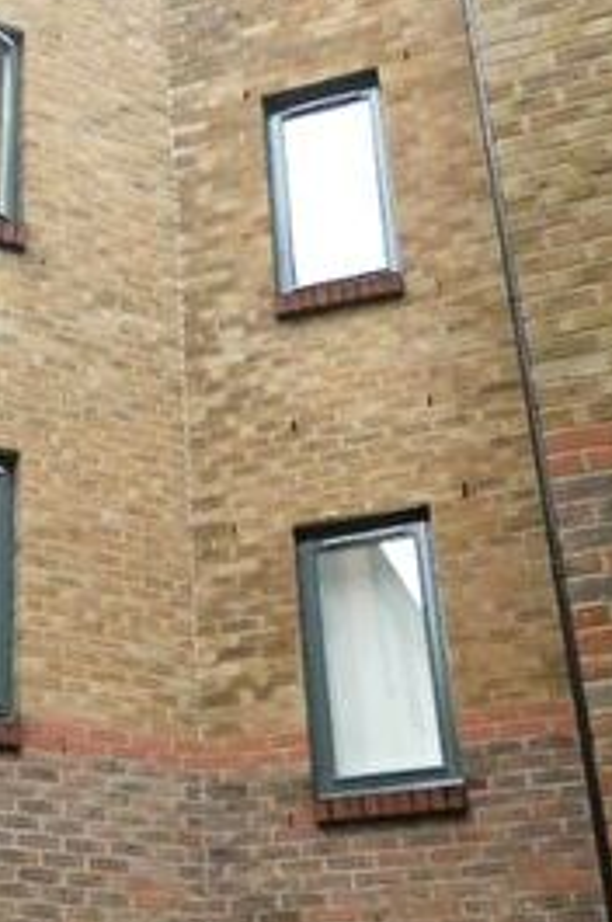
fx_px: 1406
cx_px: 38
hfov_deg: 23.8
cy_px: 555
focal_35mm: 55
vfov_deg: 36.1
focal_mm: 3.6
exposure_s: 1/500
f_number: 2.8
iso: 800
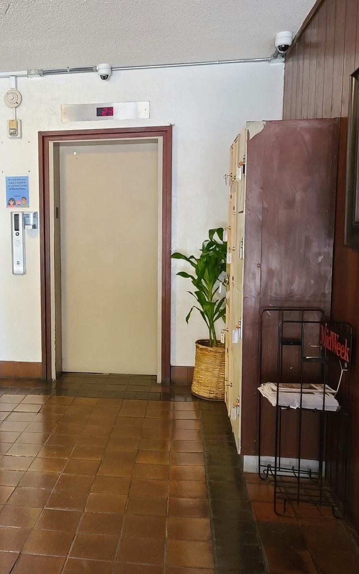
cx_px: 88
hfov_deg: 34.6
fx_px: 564
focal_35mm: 36
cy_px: 284
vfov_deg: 54.0
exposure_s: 1/39
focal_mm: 7
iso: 500
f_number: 1.8
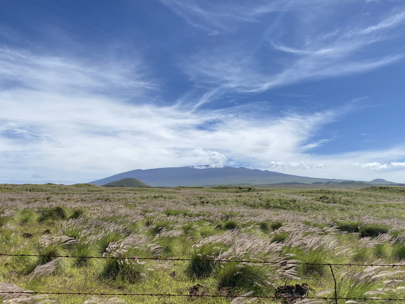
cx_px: 202
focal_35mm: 33
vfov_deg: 42.8
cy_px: 178
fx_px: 386
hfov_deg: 55.4
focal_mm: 4.25
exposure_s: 1/6061
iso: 32
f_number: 1.8
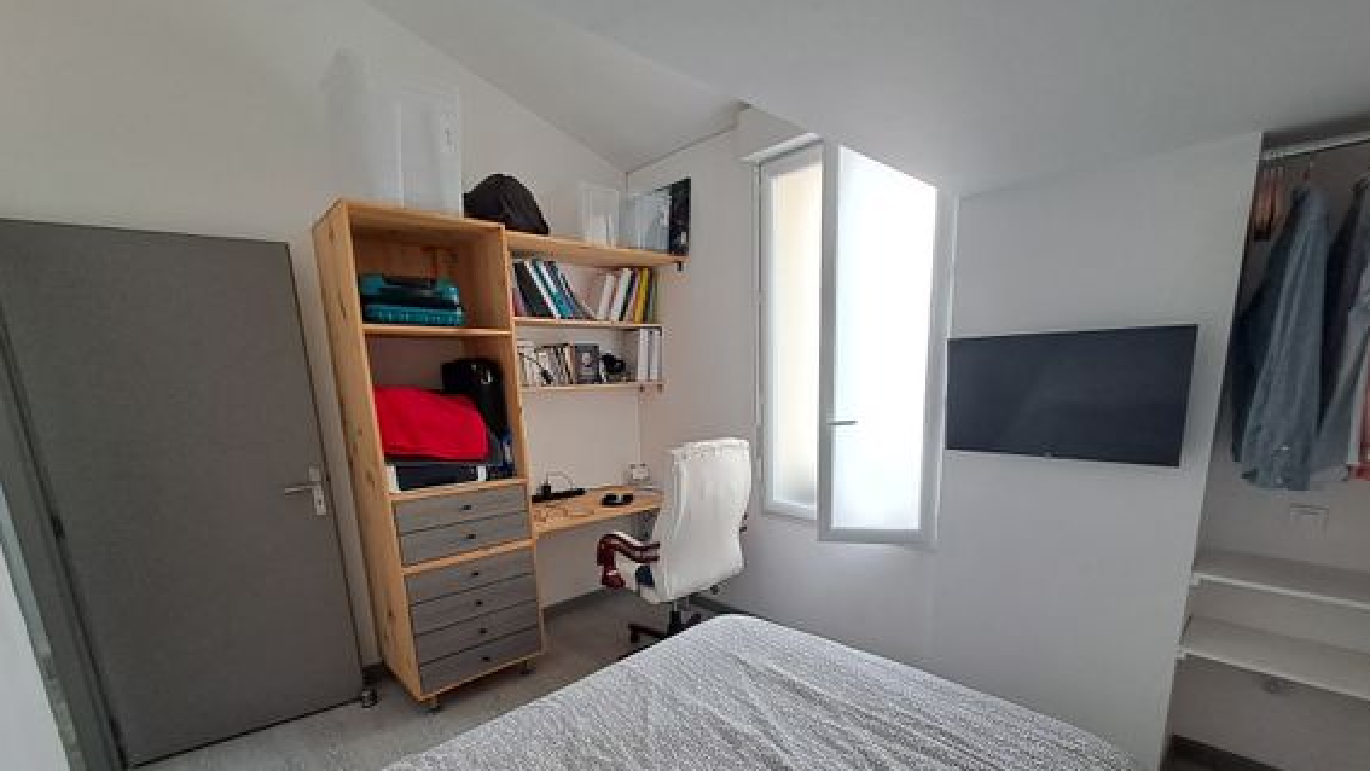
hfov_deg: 102.9
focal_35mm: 15
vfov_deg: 69.4
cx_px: 720
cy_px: 483
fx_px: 545
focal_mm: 1.42
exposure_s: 1/50
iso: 64
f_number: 2.2
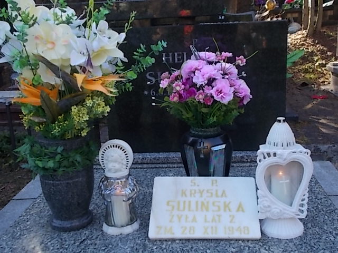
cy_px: 126
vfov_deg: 32.9
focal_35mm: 44
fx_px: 430
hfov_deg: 42.9
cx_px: 169
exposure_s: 1/80
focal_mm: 7.9
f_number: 4.2
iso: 80
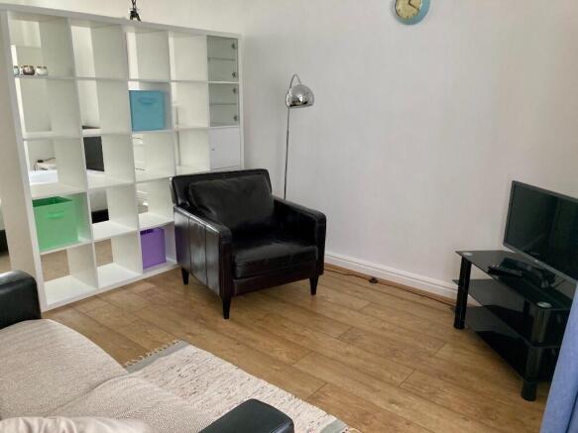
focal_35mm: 28
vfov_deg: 49.7
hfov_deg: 63.5
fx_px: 467
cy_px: 216
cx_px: 289
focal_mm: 3.99
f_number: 1.8
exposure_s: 1/60
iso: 160
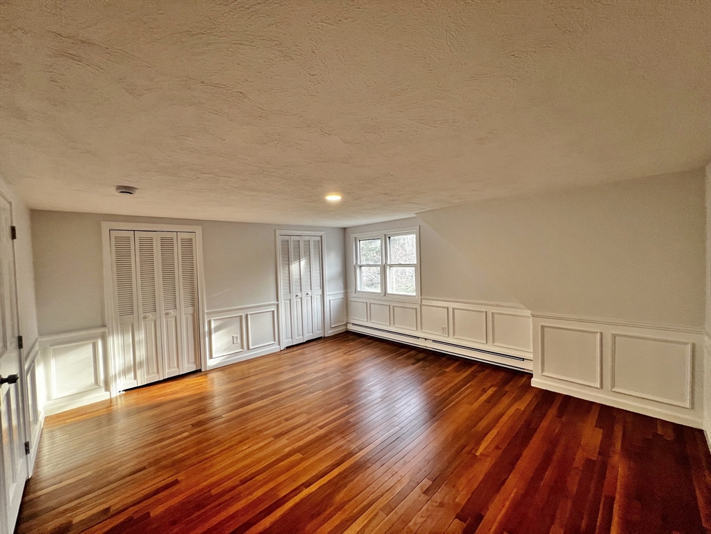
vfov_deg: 89.9
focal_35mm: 13
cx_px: 356
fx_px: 267
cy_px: 267
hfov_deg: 106.2
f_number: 1.8
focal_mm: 1.57
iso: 200
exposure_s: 1/99
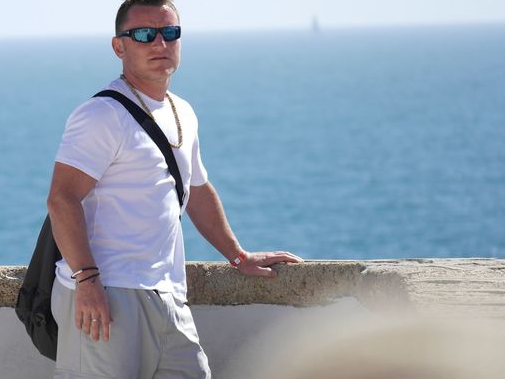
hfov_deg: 5.6
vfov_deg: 4.2
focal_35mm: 352
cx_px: 111
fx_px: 5136
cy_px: 152
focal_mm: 150
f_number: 5.6
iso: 100
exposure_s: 1/400
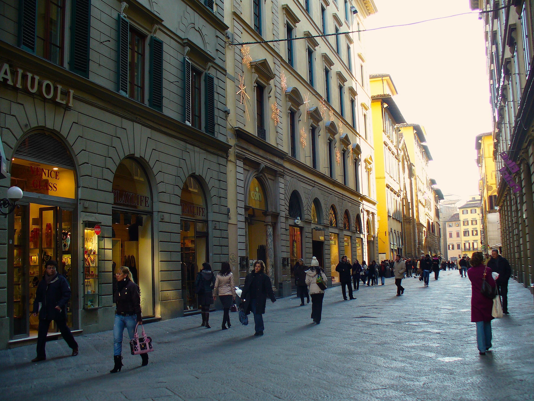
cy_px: 200
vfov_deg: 38.7
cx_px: 267
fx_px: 571
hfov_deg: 50.1
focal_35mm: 37
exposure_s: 1/125
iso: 80
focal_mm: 6.1
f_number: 2.8
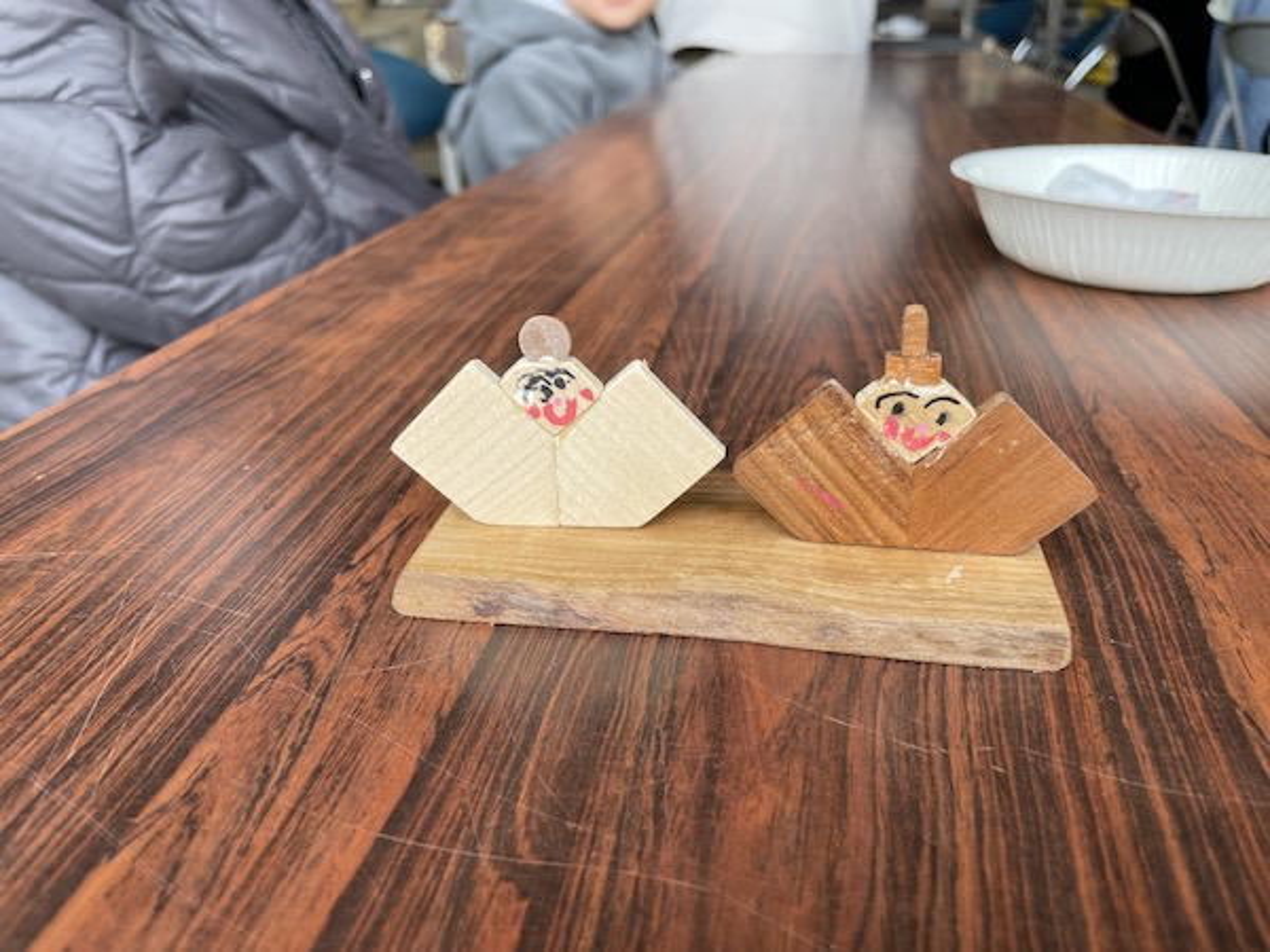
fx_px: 954
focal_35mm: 26
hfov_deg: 67.3
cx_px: 635
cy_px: 476
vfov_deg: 53.1
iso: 32
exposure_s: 1/219
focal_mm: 4.2
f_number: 1.6
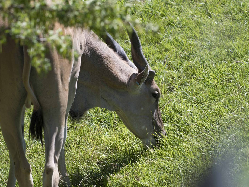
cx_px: 130
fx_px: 2345
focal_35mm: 326
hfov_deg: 6.1
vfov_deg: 4.6
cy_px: 93
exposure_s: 1/1000
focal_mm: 200
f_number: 5.6
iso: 250
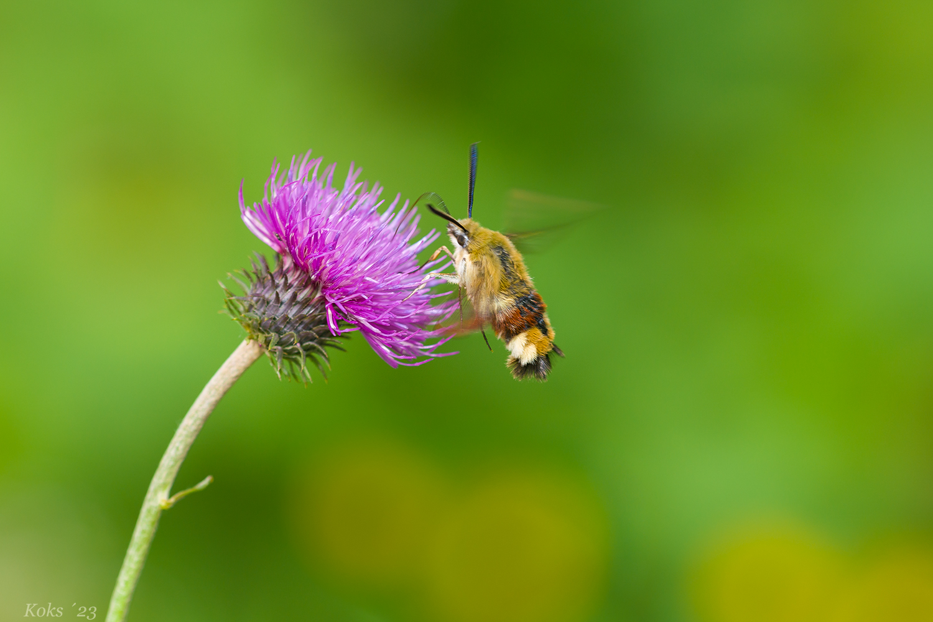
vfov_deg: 6.9
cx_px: 466
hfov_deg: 10.3
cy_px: 311
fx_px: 5183
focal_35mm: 200
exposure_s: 1/320
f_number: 5
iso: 200
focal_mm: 200
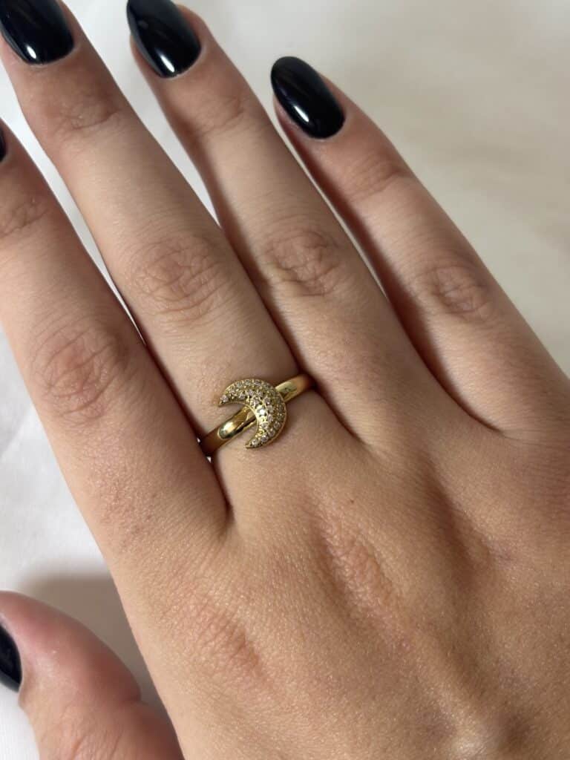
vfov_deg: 36.8
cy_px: 380
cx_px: 285
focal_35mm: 52
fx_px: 1142
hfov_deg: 28.0
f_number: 1.6
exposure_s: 1/100
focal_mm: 5.96
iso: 50
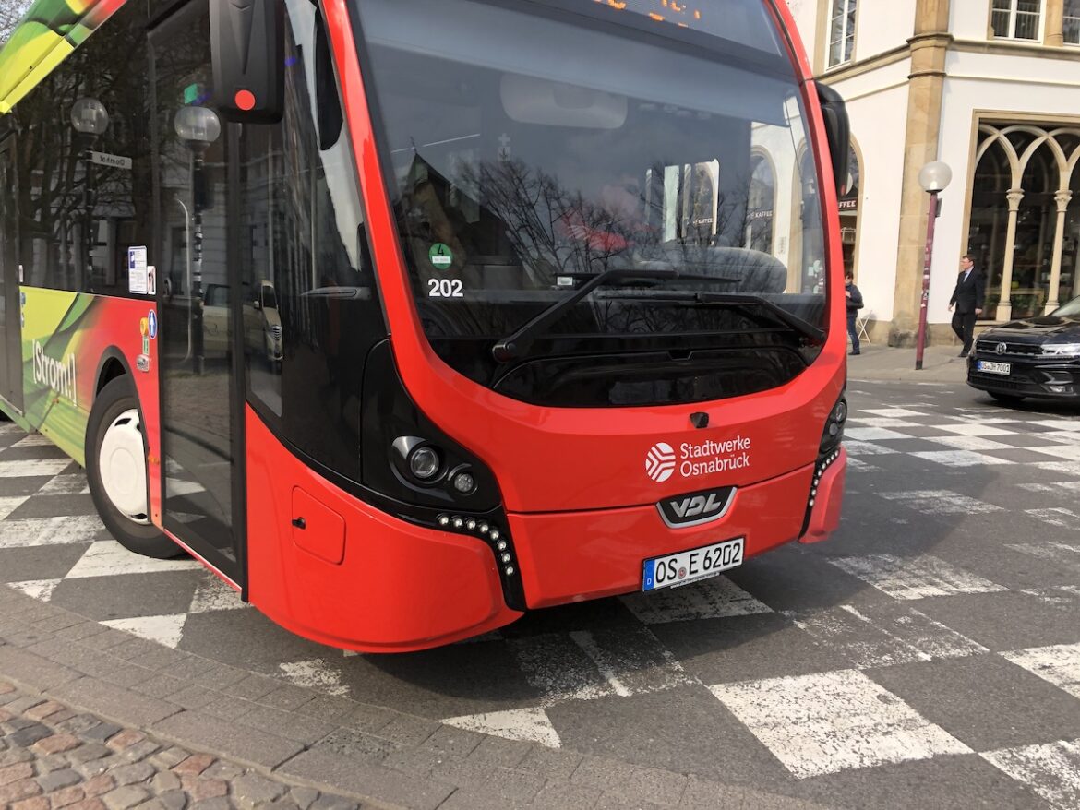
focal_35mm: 28
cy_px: 405
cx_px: 540
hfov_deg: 63.4
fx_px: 874
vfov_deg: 49.8
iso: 20
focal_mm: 3.99
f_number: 1.8
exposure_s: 1/774
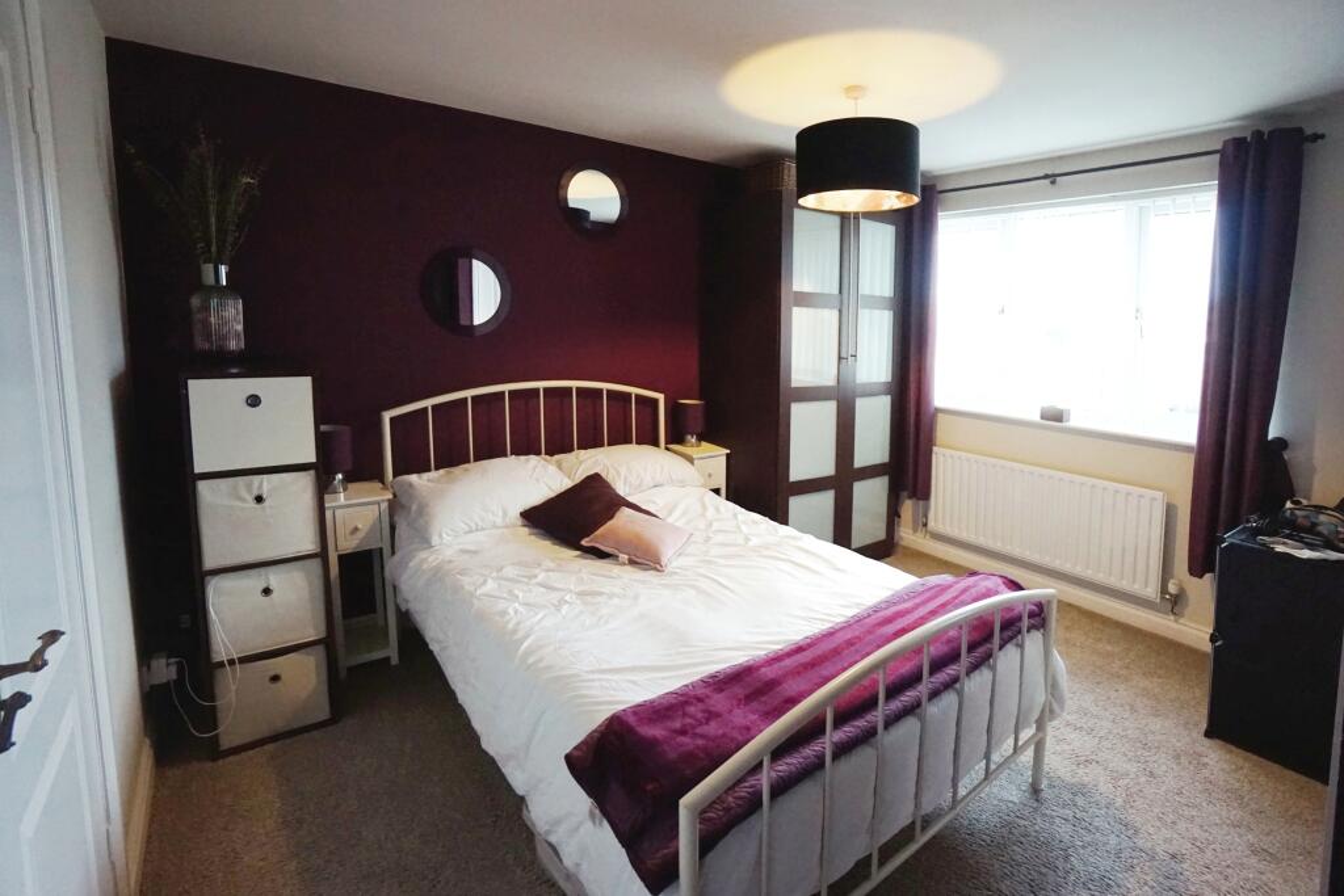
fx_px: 560
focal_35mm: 15
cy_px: 448
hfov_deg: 100.4
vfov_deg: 77.3
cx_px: 672
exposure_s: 1/160
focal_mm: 10
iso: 2500
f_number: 4
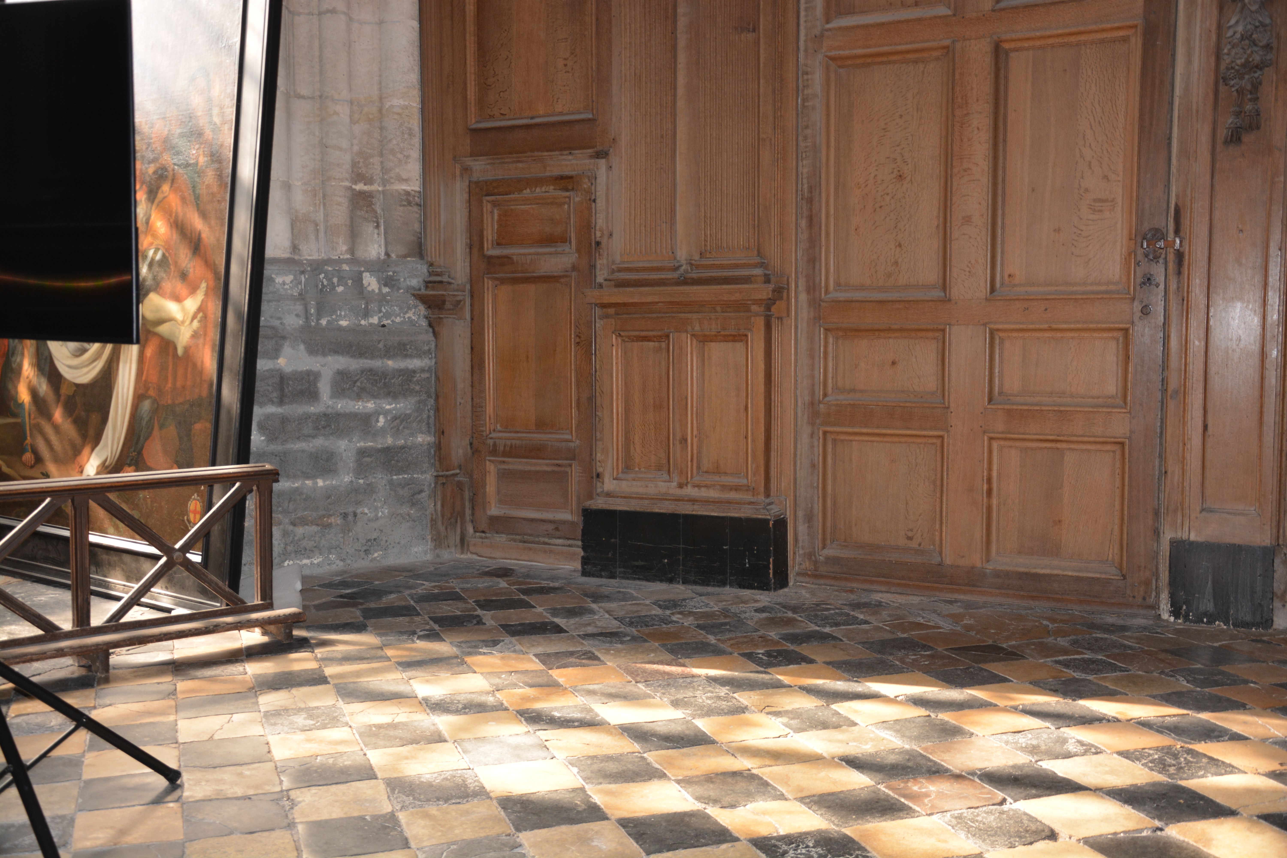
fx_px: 1341
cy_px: 429
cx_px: 644
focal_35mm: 38
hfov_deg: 51.3
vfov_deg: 35.5
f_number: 4
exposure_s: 1/125
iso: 400
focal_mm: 25
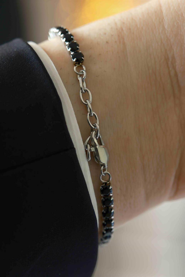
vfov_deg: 17.1
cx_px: 92
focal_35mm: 120
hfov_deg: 11.4
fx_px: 925
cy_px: 138
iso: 400
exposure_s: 1/30
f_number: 4
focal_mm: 80
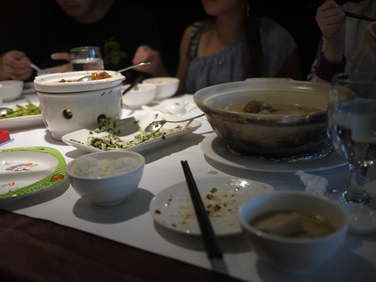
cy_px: 141
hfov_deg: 46.8
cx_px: 188
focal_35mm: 40
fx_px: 434
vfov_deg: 36.0
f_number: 1.7
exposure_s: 1/60
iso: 200
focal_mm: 20
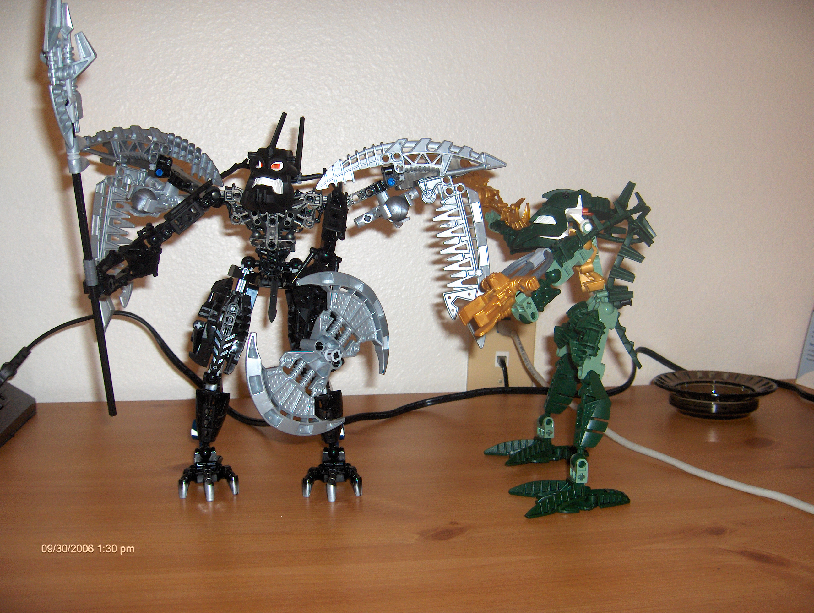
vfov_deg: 36.9
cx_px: 407
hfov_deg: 47.8
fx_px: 918
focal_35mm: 39
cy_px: 306
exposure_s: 1/60
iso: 100
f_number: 2.8
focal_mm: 8
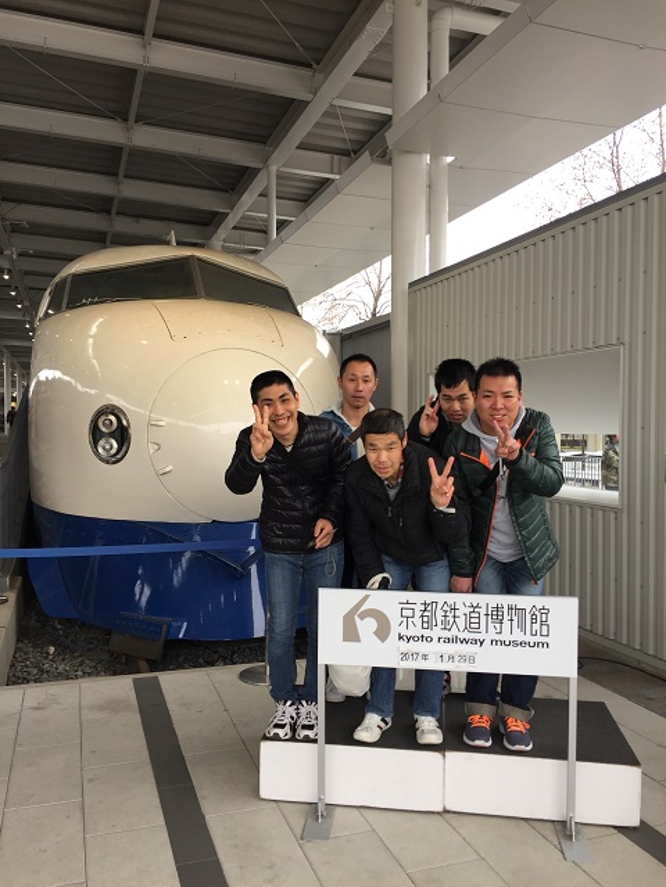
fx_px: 744
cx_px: 333
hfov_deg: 48.2
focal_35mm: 29
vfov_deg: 61.7
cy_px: 444
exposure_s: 1/40
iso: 32
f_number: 2.2
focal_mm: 4.15
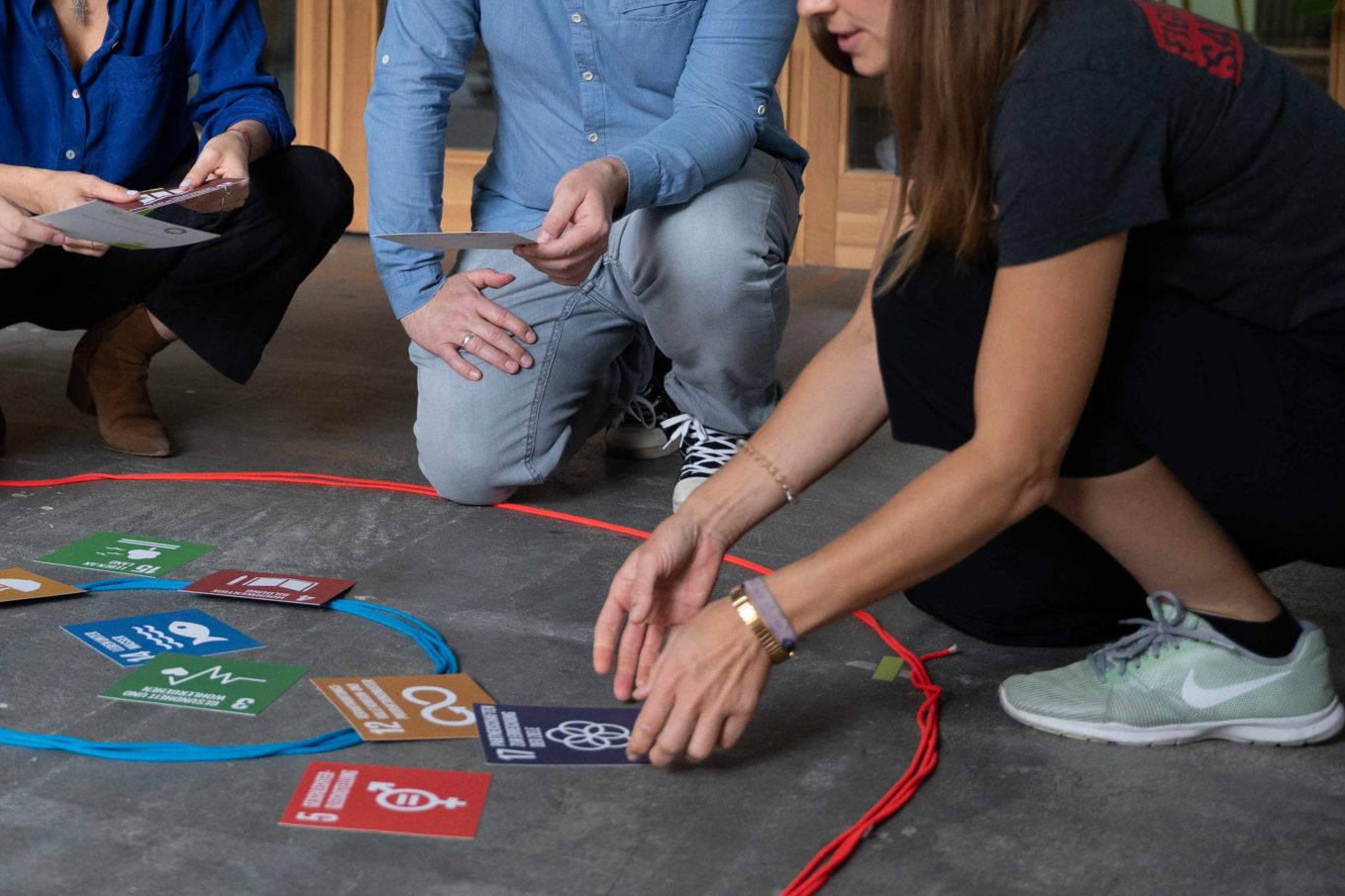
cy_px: 131
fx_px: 2465
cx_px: 292
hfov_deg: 29.9
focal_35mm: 66
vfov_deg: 20.3
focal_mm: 35
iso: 1000
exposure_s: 1/200
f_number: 2.8
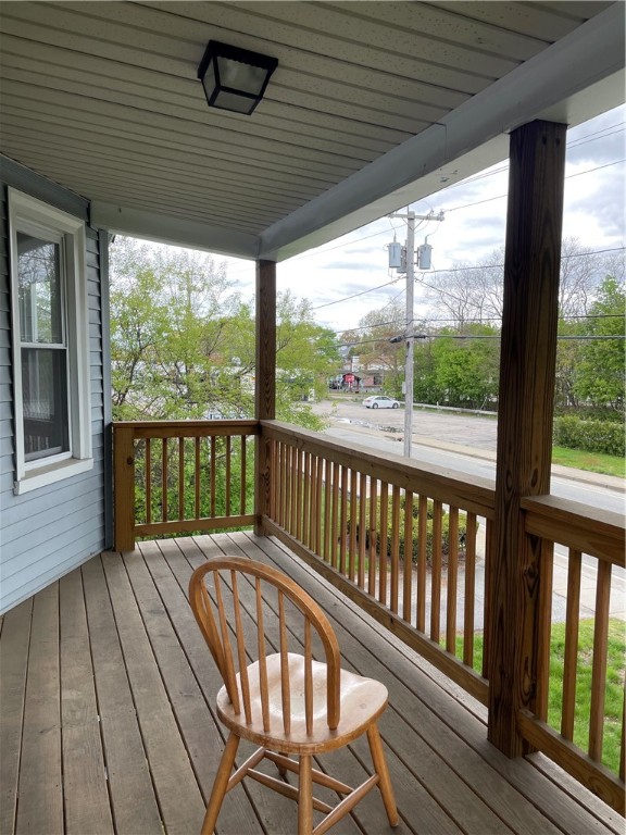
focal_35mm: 26
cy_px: 418
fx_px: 627
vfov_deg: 67.3
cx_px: 313
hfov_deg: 53.1
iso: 32
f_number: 1.6
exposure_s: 1/290
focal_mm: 4.2
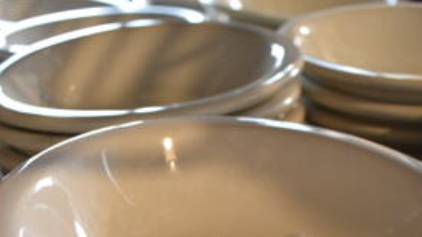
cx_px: 209
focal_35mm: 63
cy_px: 311
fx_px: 705
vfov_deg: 17.8
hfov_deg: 33.3
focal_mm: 18
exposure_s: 1/60
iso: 800
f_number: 4
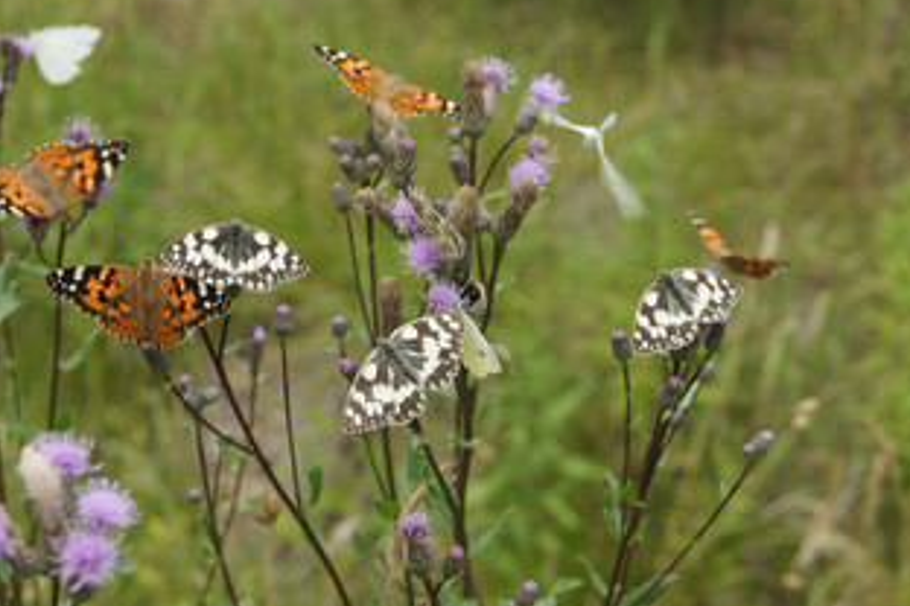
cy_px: 294
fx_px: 2670
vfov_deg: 13.0
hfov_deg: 19.3
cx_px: 439
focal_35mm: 106
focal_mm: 55
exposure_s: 1/160
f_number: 8
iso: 200
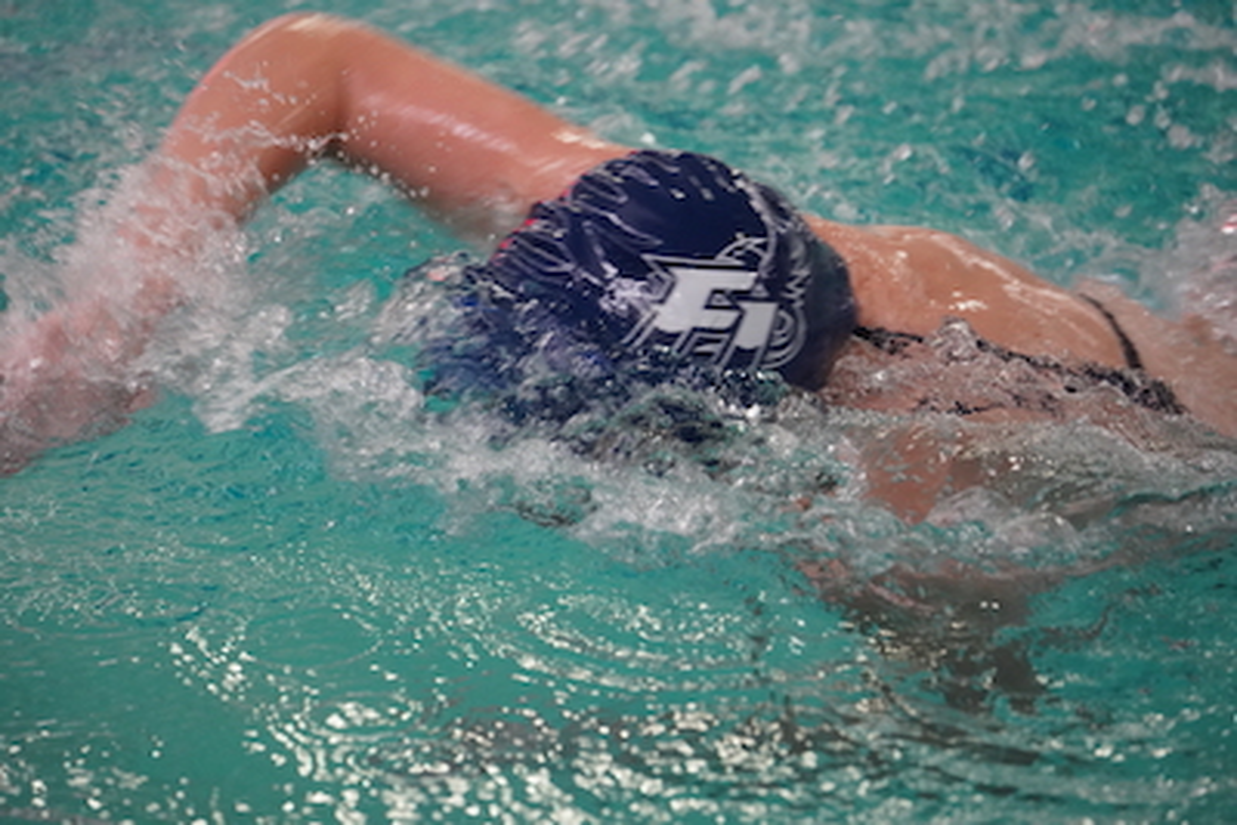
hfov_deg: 7.3
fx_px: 9693
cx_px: 618
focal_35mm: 282
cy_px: 412
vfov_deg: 4.9
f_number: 6.3
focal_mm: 282
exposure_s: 1/320
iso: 10000
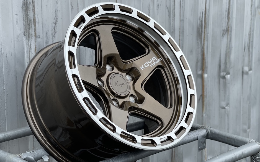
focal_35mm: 74
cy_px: 84
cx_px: 139
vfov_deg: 17.6
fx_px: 524
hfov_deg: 27.8
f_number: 2.2
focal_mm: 7.5
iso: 32
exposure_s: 1/488
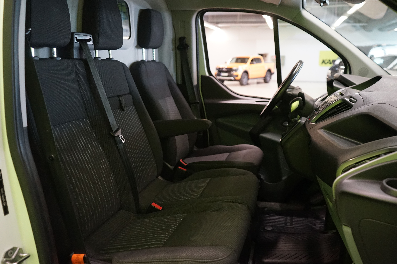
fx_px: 353
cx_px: 207
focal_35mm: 32
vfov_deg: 41.1
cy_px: 130
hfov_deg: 58.7
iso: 4000
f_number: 3.5
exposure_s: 1/160
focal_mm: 30
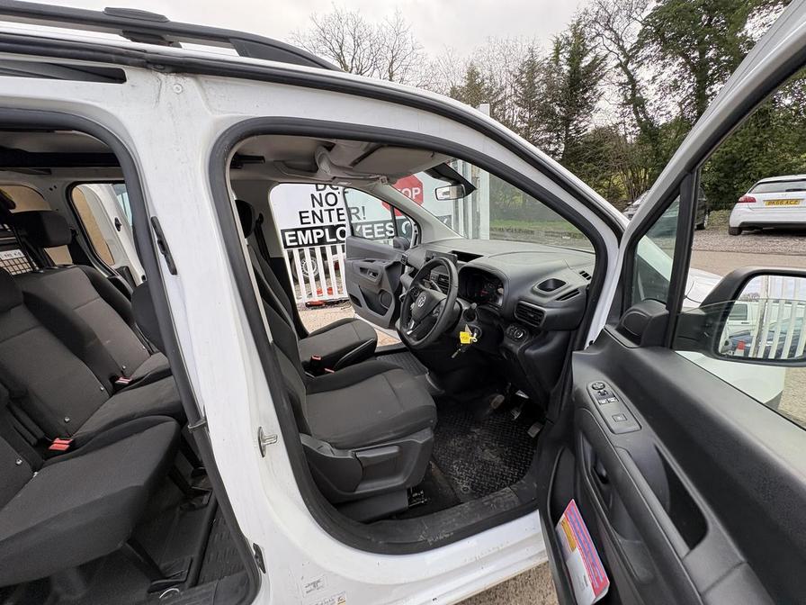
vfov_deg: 85.7
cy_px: 302
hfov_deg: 102.1
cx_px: 403
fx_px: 326
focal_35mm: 14
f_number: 2.2
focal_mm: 2.22
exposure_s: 1/195
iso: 64
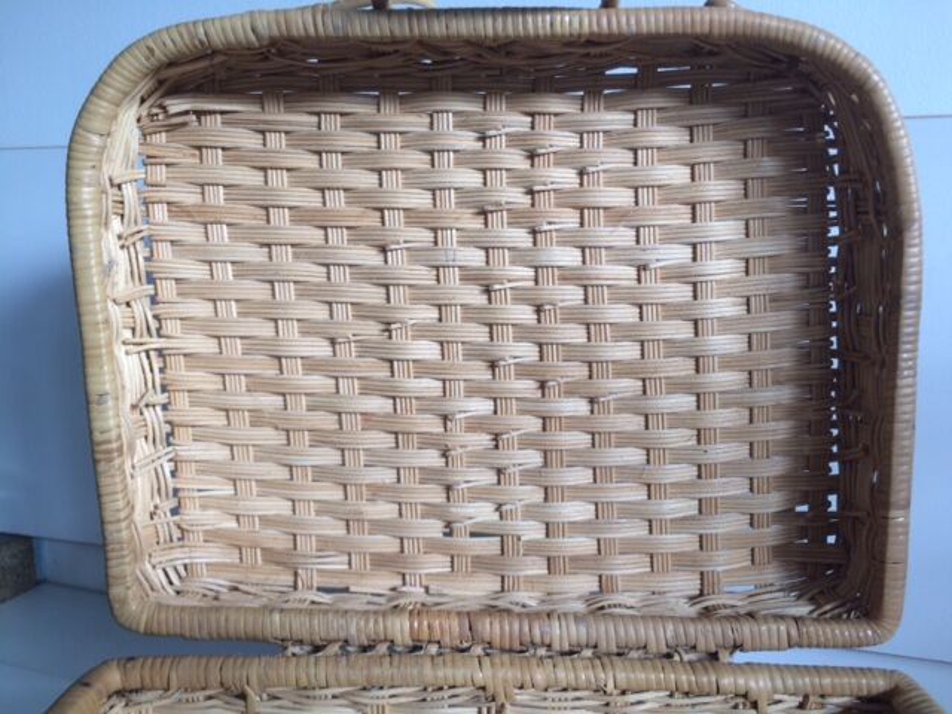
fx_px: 798
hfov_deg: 61.7
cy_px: 357
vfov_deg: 48.2
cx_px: 476
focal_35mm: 29
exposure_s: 1/50
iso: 40
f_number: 2.2
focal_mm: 4.15
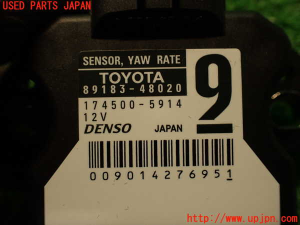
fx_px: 277
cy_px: 112
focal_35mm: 32
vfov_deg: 44.2
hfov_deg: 56.8
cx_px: 150
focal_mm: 5.79
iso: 200
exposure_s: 1/50
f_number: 2.4
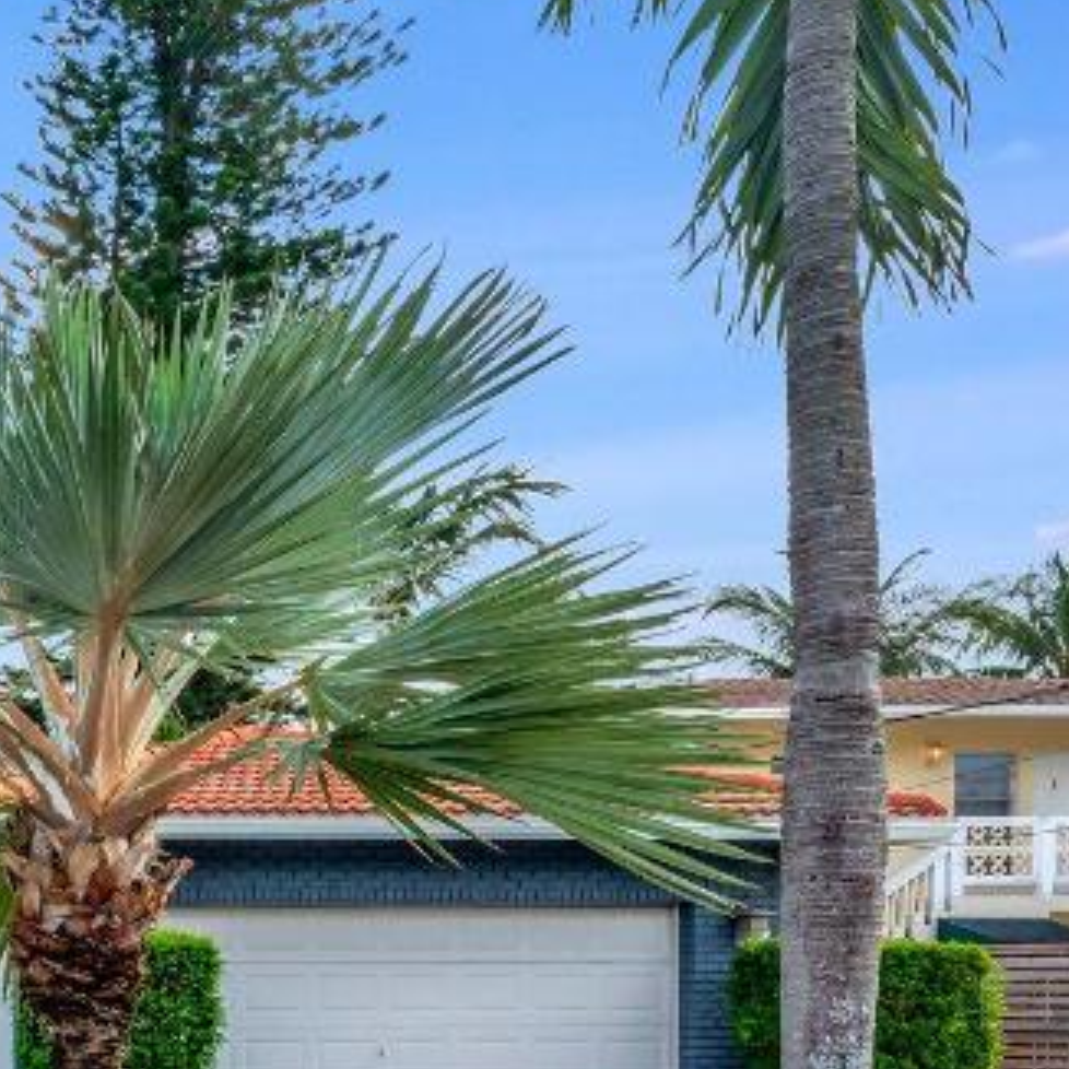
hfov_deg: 26.1
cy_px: 951
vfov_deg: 32.5
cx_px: -489
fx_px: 1740
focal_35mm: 50
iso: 400
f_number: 9
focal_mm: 16.6
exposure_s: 1/500
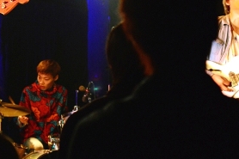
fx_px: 717
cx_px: 91
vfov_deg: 12.6
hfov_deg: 18.9
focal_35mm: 108
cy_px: 28
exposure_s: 1/320
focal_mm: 50
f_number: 4
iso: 6400
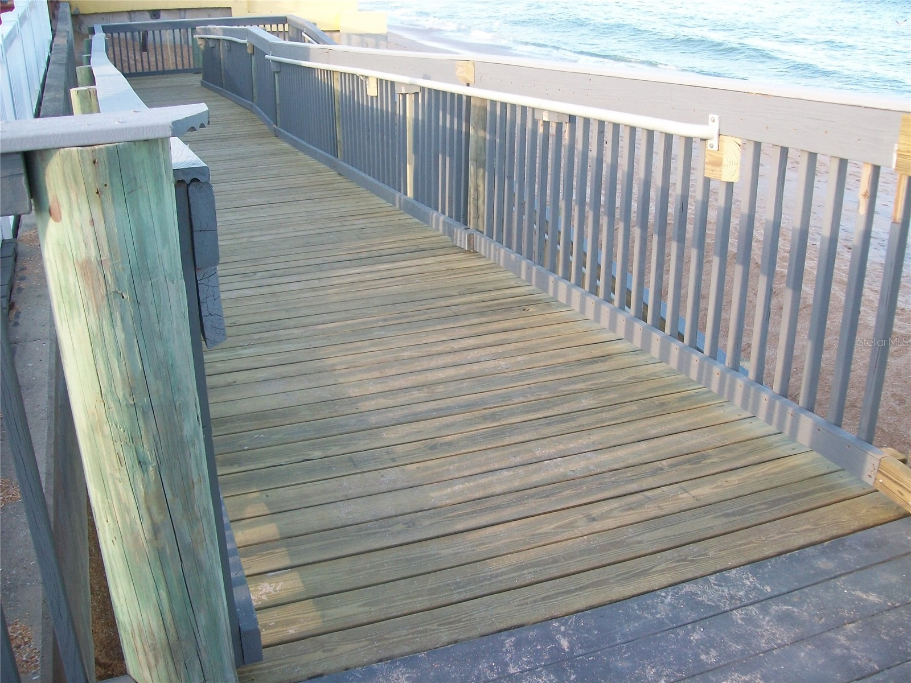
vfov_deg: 39.7
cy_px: 342
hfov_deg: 51.4
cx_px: 456
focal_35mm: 36
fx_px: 947
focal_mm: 6
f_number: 2.7
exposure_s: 1/160
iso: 80
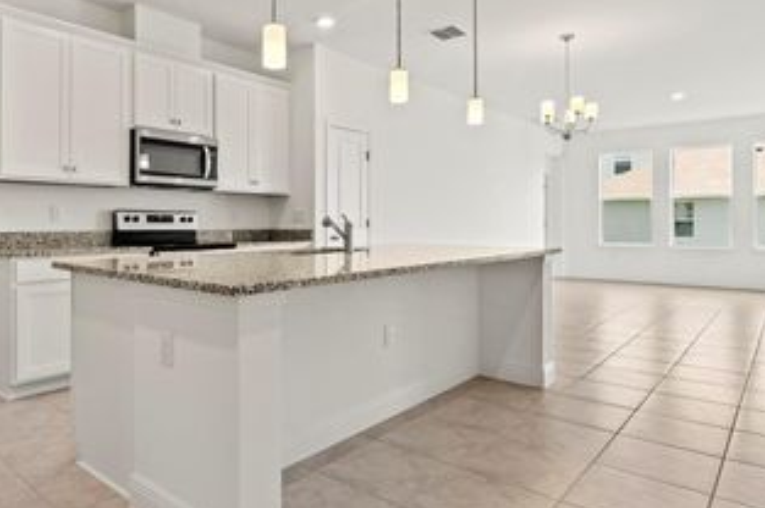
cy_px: 223
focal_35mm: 24
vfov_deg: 52.9
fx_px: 509
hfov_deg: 73.5
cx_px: 335
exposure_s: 1/8
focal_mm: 10
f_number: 9
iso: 250
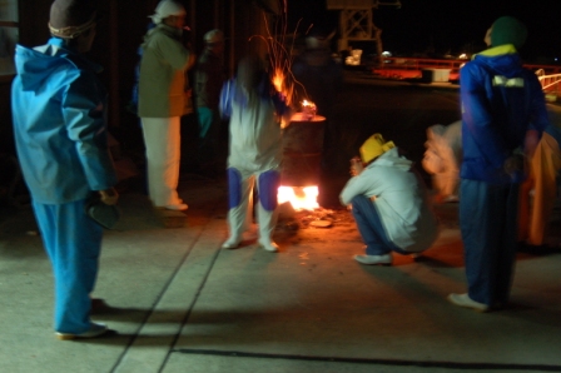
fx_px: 654
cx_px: 280
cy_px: 186
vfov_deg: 31.8
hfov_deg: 46.4
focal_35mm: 42
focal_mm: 28
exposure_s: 1/1.6
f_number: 3.3
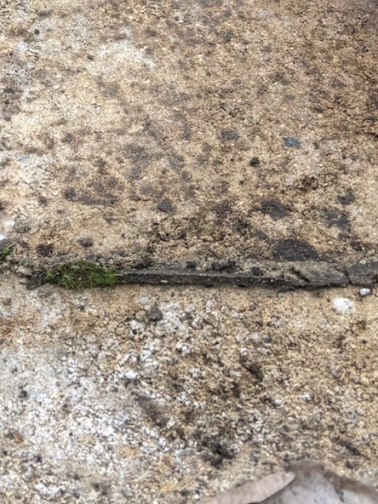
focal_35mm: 90
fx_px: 1310
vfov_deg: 19.4
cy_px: -221
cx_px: -90
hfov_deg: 15.7
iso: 50
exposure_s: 1/446
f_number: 1.6
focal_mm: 5.96
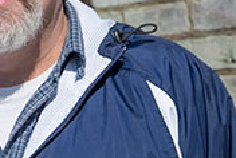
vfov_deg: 11.0
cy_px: 49
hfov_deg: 16.2
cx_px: 36
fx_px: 821
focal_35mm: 125
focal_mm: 38
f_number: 3.3
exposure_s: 1/4000
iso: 100
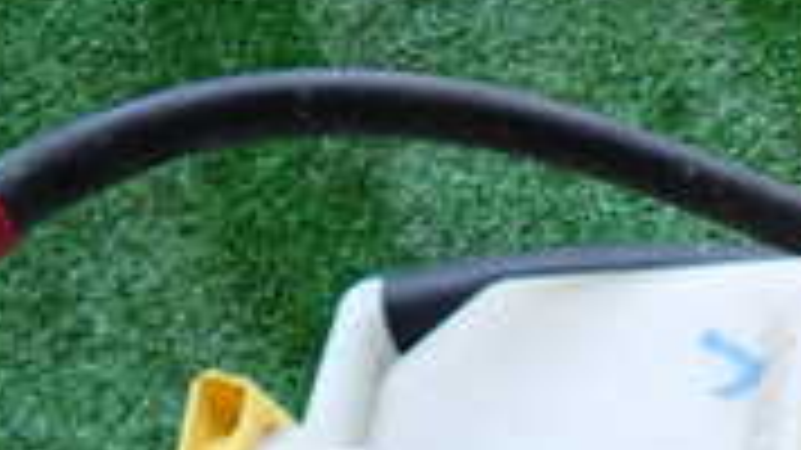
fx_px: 1953
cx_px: 994
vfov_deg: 12.3
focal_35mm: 92
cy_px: 729
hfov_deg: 21.3
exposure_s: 1/80
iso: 100
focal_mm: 4.5
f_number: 2
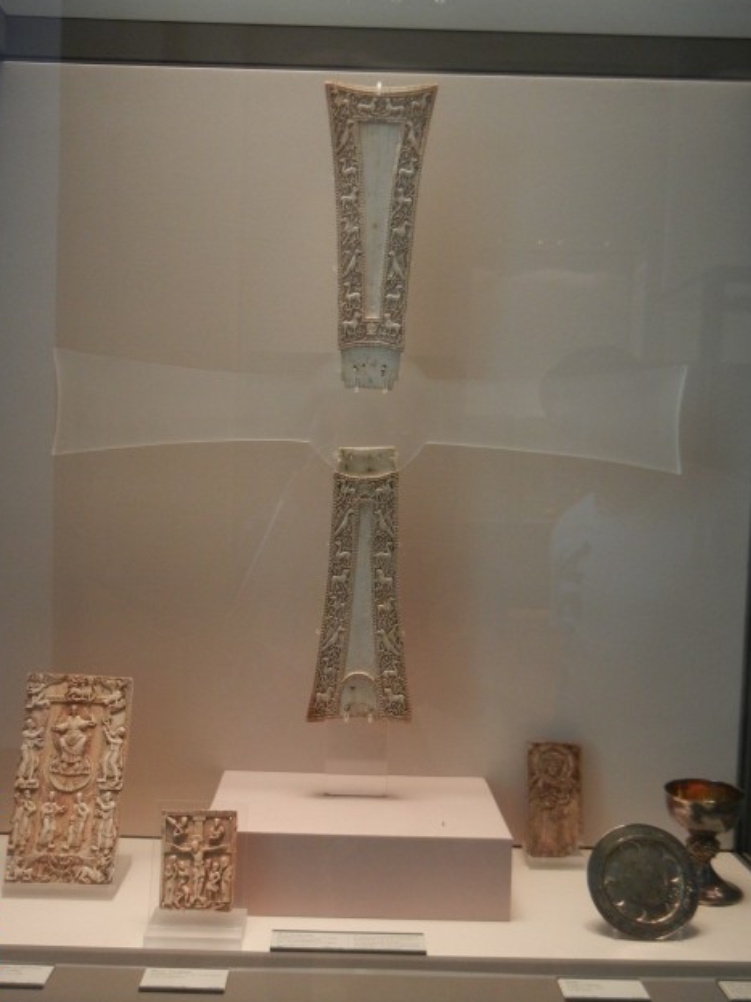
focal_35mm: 37
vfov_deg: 50.1
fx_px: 1071
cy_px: 548
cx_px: 341
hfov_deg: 38.6
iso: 400
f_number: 3.5
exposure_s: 1/37.2
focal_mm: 5.4
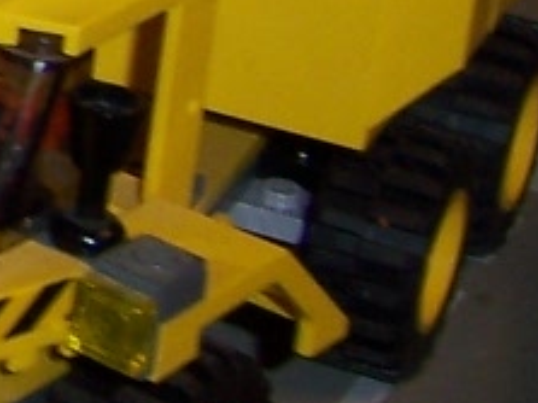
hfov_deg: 6.8
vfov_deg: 5.6
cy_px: -705
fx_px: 3899
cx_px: -1269
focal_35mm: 251
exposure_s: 1/60
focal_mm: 6.2
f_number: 2.8
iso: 80
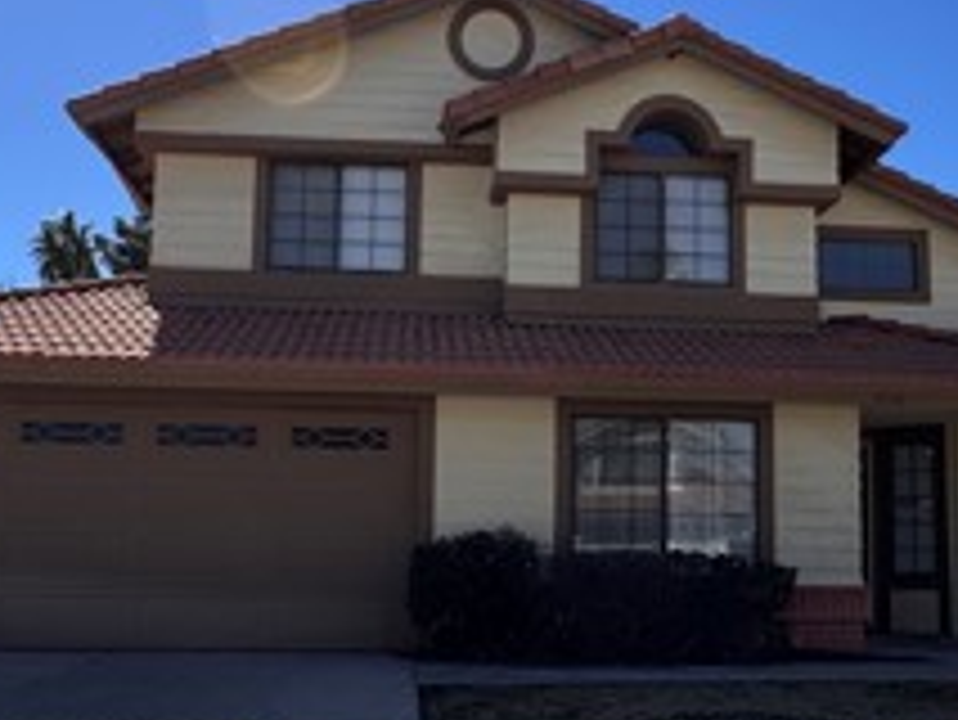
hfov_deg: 44.7
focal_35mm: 42
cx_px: 508
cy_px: 423
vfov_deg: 34.3
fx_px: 1163
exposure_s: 1/1600
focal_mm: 2.22
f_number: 2.2
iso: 50
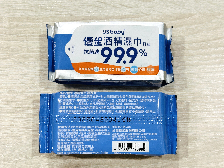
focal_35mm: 48
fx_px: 311
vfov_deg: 30.3
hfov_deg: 39.7
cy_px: 84
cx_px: 112
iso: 80
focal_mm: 6.86
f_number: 1.78
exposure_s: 1/60
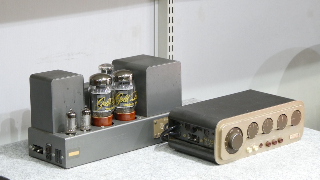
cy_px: 88
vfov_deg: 12.2
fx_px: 840
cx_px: 161
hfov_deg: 21.6
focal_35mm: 99
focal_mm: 16.1
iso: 400
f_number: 5.3
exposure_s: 1/6
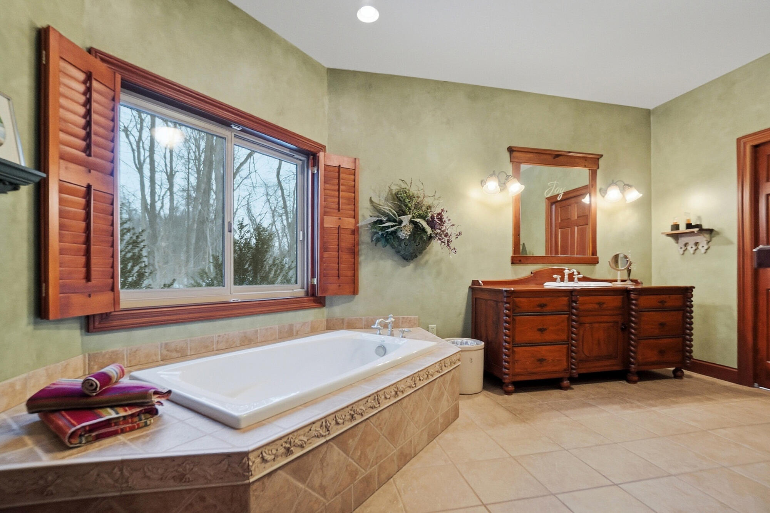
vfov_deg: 77.3
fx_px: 321
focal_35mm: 15
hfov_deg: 100.4
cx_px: 385
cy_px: 256
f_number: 5.6
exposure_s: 1/90
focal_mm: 10
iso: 125
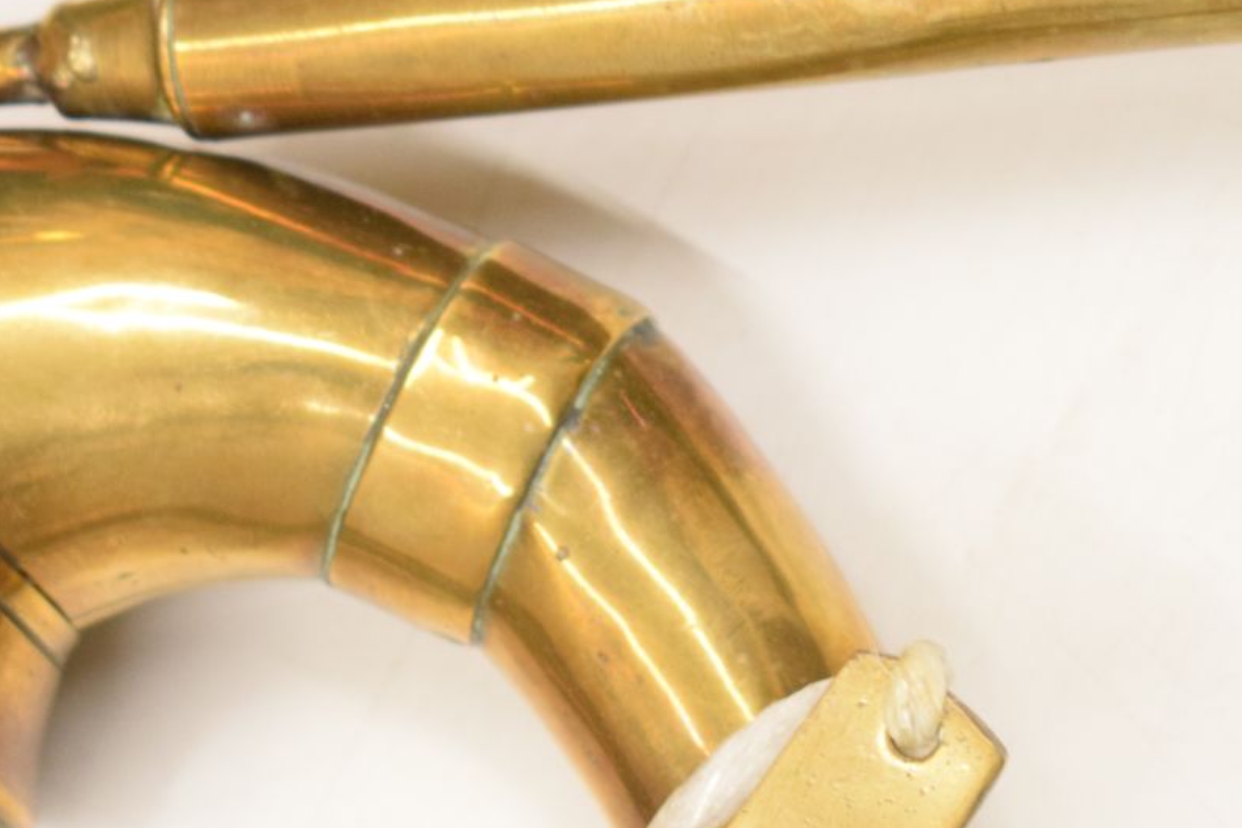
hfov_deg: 13.6
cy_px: 398
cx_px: 455
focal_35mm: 151
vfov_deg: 9.1
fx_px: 5209
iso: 1600
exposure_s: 1/125
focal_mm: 40
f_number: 5
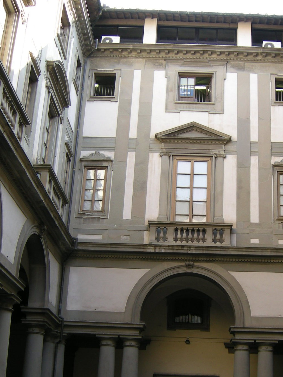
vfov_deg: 33.5
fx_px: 621
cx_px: 185
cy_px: 246
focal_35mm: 57
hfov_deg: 25.6
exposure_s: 1/76.2
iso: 64
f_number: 3
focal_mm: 7.5
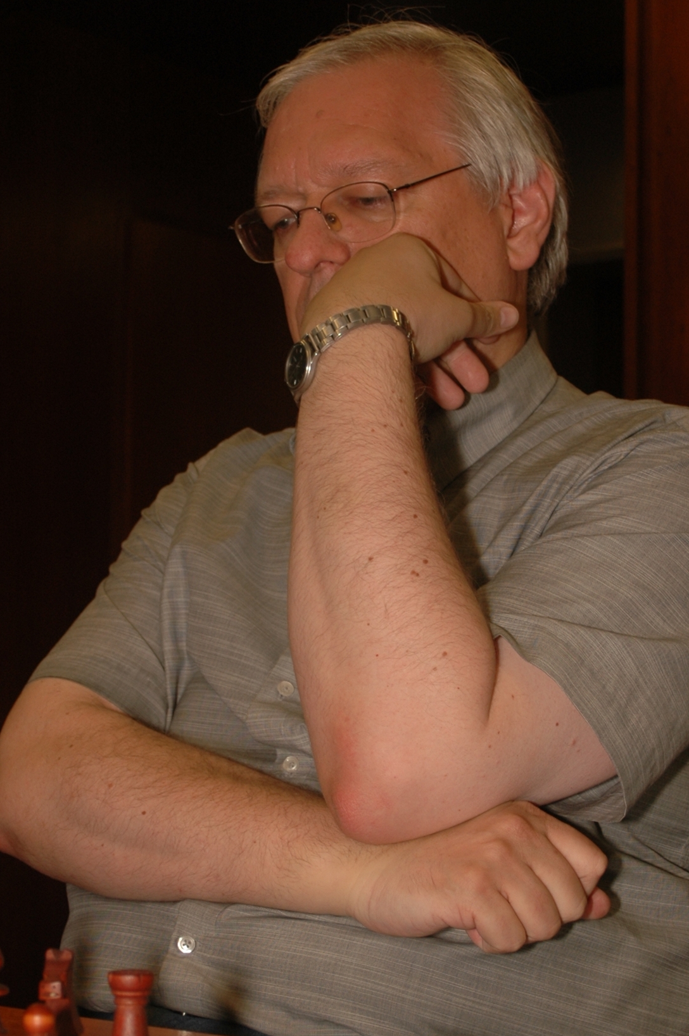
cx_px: 335
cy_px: 584
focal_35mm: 75
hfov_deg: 18.2
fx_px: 2157
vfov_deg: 27.0
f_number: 4.8
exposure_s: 1/60
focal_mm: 34
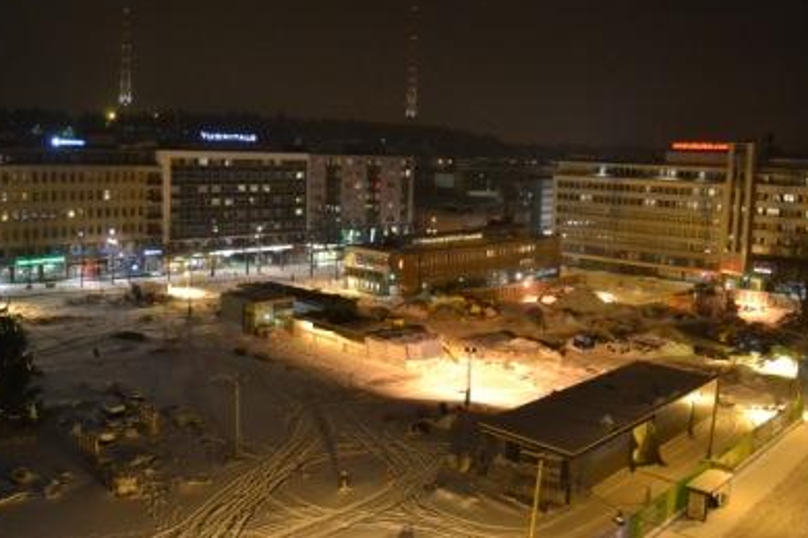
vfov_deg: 42.2
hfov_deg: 60.2
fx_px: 696
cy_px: 233
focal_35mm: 31
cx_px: 371
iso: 3200
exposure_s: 1/50
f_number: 3.5
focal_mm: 18
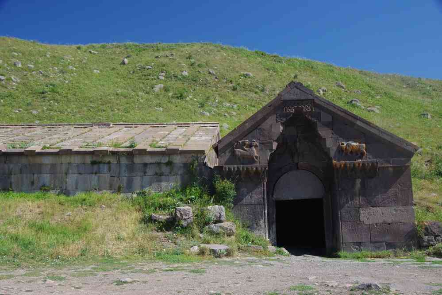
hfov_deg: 45.4
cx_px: 221
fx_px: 528
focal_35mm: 43
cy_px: 148
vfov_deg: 31.2
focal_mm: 29.4
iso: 200
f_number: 10
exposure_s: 1/60
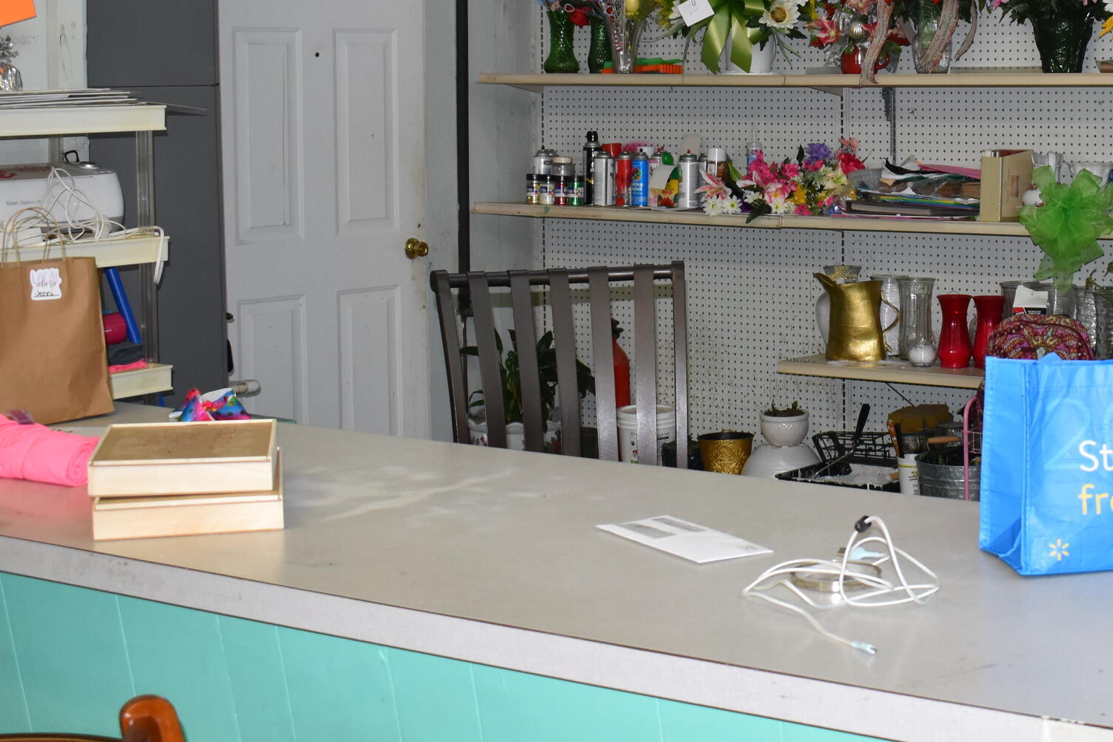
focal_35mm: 66
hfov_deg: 29.7
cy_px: 198
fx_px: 2040
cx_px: 904
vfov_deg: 20.5
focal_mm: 22
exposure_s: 1/80
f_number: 4.5
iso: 800
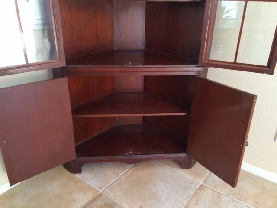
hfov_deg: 61.7
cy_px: 104
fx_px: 232
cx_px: 138
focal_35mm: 29
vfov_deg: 48.2
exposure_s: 1/30
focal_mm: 4.15
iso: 50
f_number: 2.2
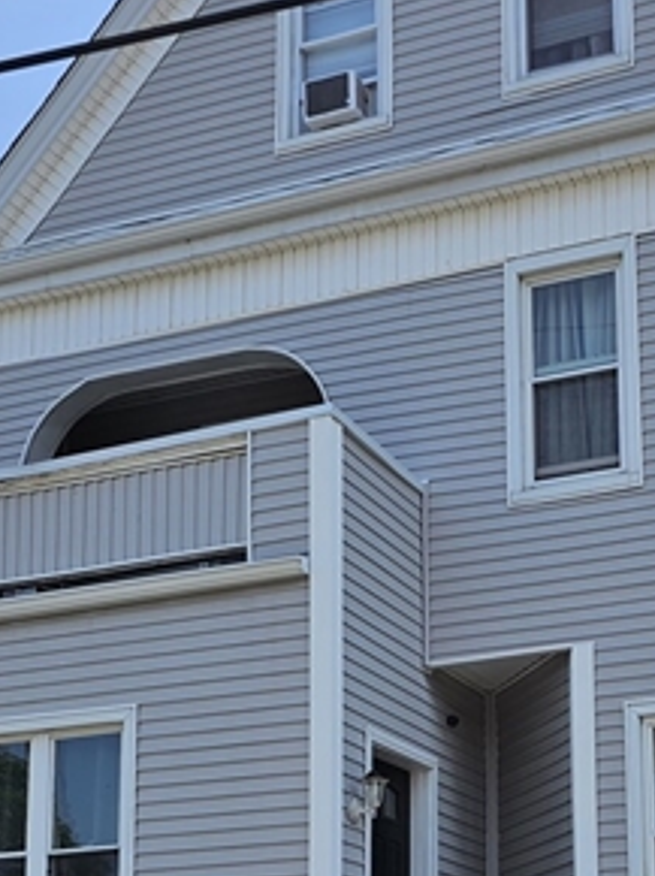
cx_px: 549
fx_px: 1541
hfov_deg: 23.5
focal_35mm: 61
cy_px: 843
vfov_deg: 29.9
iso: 10
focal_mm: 6.3
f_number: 1.7
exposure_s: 1/771
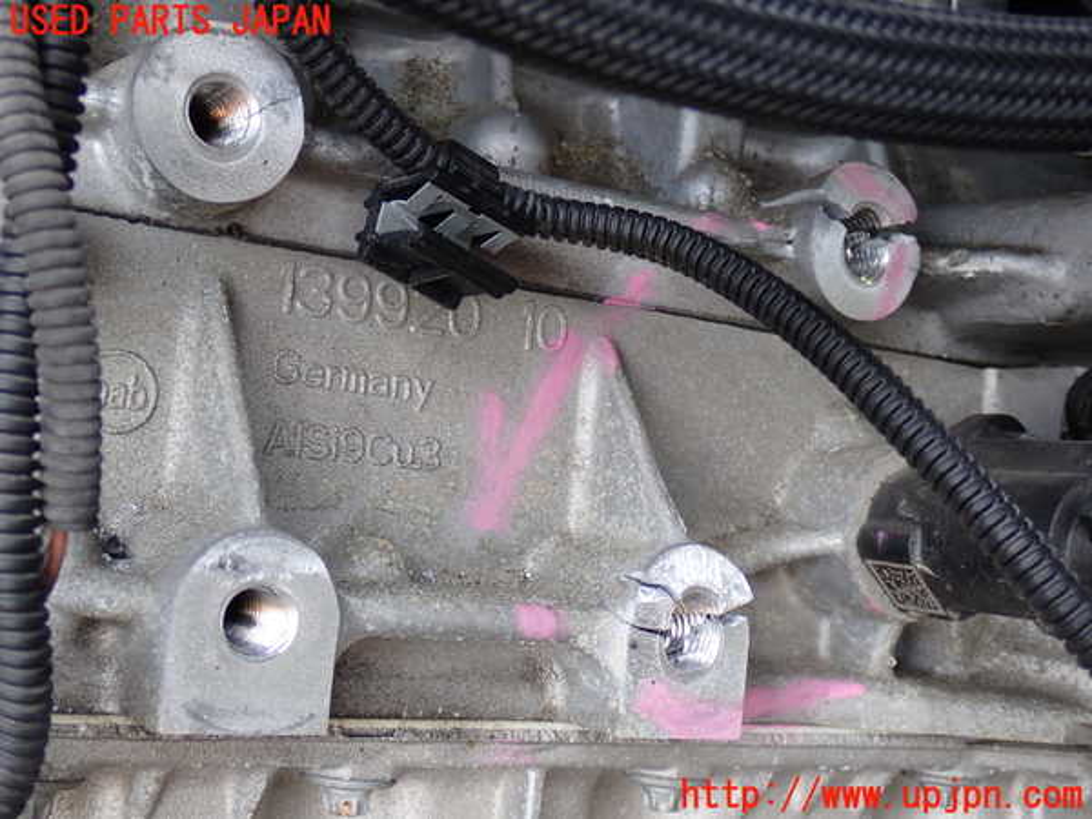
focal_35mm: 50
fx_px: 1577
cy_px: 410
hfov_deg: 38.2
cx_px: 546
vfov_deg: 29.1
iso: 200
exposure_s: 1/60
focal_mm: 9.01
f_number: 3.2
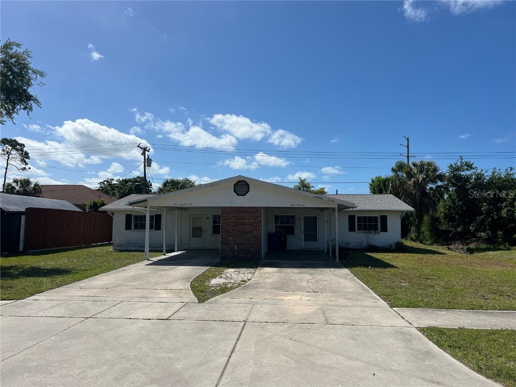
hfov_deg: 67.3
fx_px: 388
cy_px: 194
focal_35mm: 26
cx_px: 258
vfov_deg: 53.1
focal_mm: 5.7
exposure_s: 1/8000
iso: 50
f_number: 1.5
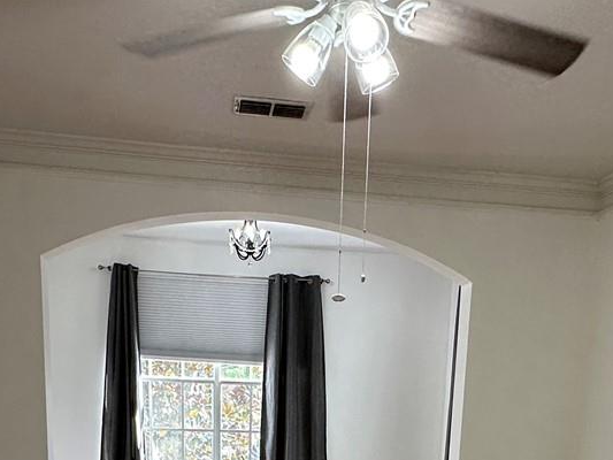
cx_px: 325
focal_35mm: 42
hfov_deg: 44.8
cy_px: 542
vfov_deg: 29.8
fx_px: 744
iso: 160
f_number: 2.2
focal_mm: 2.22
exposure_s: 1/120
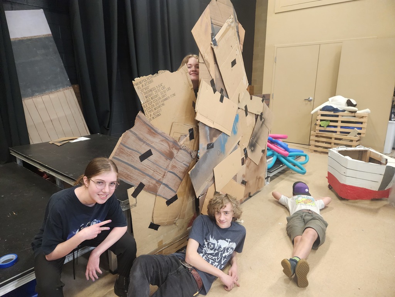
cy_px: 148
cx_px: 198
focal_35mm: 23
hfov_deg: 73.9
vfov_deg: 58.9
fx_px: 262
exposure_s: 1/120
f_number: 1.8
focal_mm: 5.4
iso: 1000
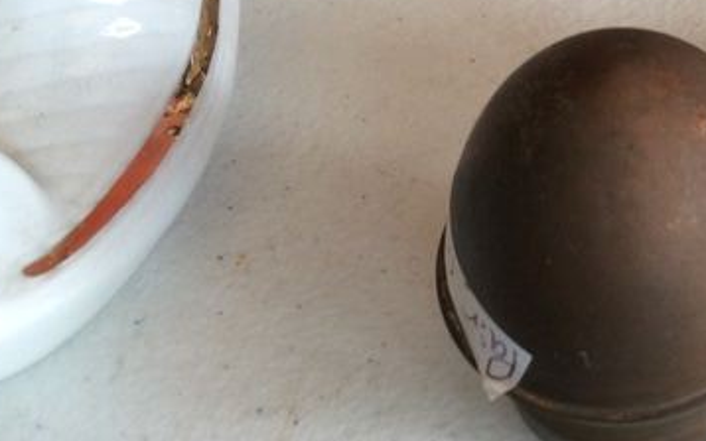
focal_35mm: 80
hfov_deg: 23.8
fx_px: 1540
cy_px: -27
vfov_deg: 15.9
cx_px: 826
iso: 64
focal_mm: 4.12
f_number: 2.2
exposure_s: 1/100
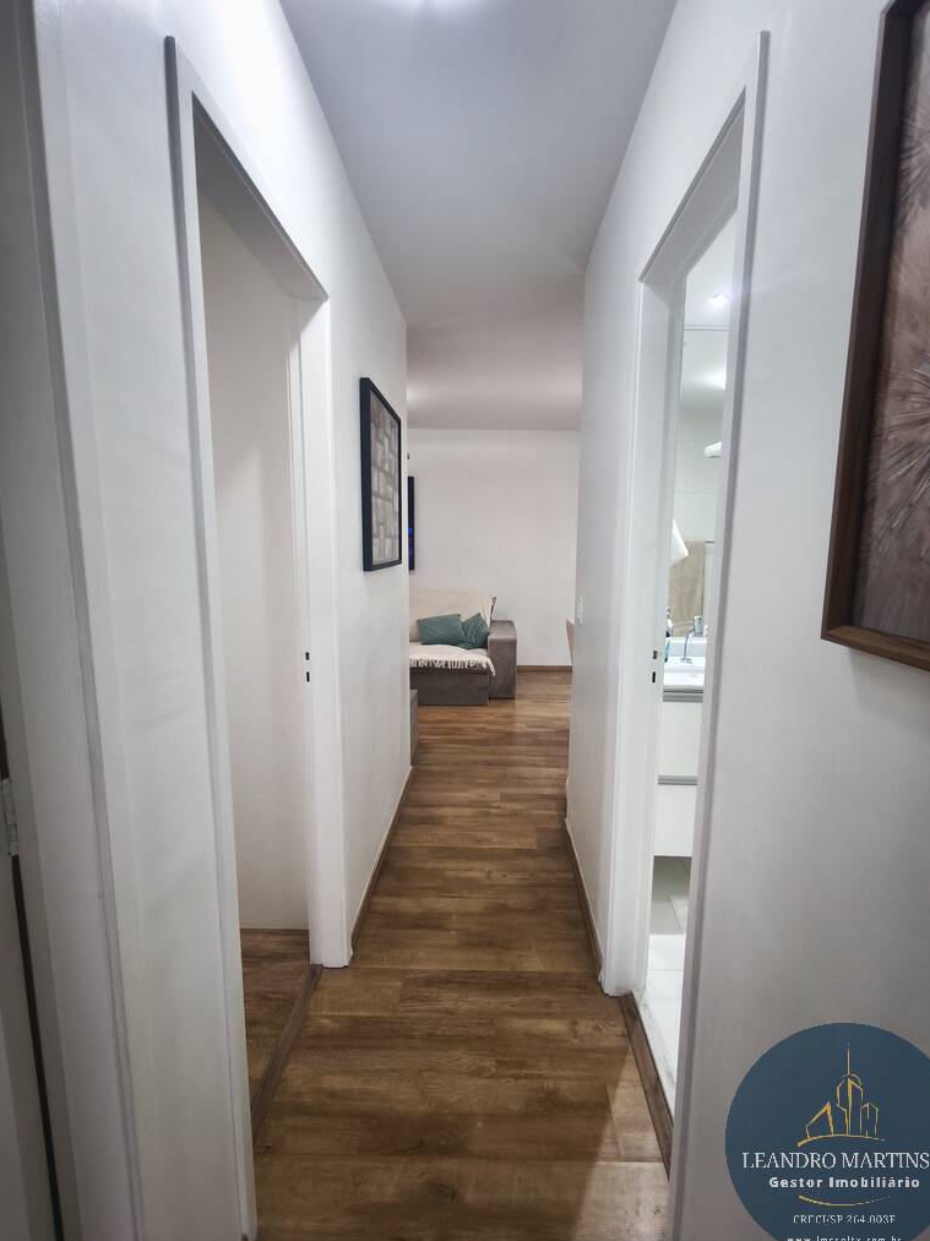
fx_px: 574
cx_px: 484
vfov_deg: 94.5
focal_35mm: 16
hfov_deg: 78.0
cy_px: 621
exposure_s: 1/30
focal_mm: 1.91
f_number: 2.2
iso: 320
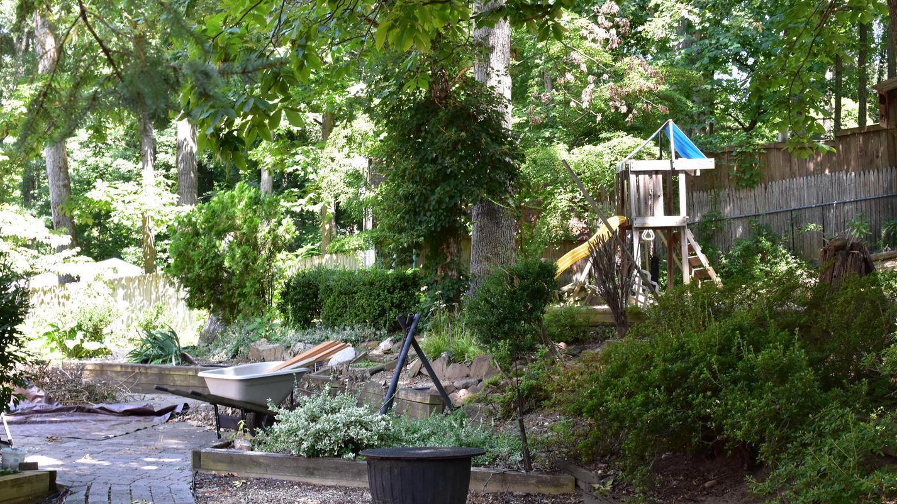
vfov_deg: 21.6
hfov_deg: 37.5
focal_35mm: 56
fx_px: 1321
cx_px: 445
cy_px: 246
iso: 640
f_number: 8
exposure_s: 1/80
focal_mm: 35
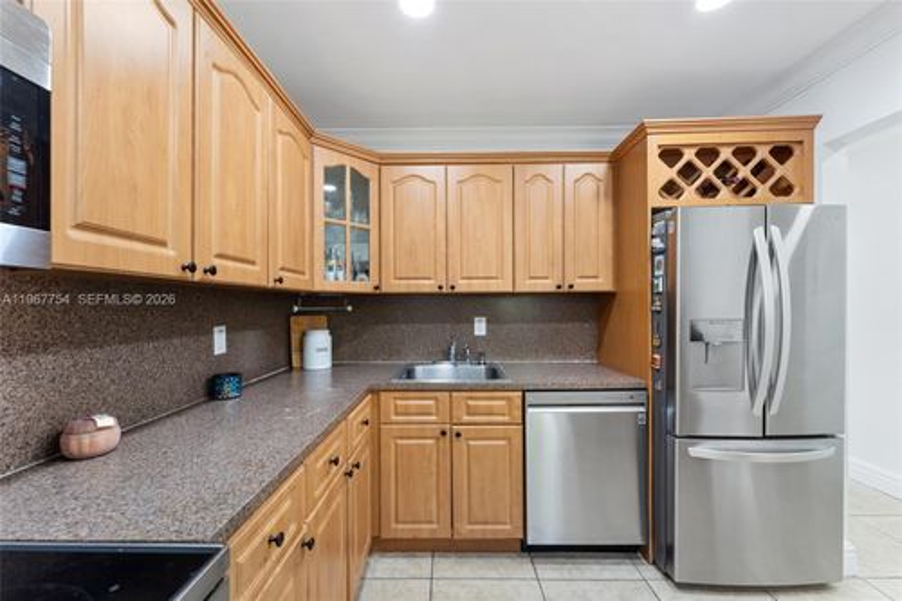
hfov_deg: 104.3
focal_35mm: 14
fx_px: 351
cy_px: 300
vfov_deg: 81.2
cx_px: 451
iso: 640
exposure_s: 1/4
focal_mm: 14
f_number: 9
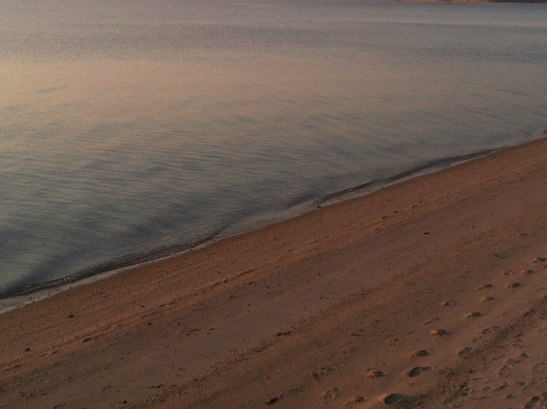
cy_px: 3
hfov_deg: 26.7
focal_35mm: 73
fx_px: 1152
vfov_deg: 19.6
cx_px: 314
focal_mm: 3.85
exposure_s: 1/345
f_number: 2.8
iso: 80
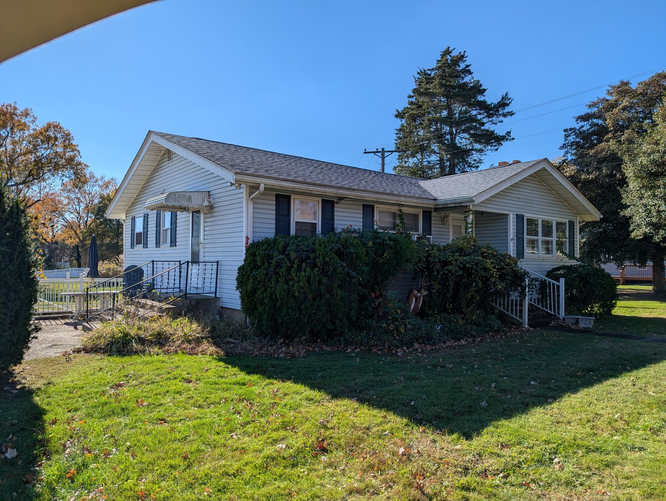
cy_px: 250
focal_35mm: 24
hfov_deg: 71.5
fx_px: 462
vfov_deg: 56.9
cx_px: 333
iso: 48
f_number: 1.85
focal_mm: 6.81
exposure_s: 1/2762
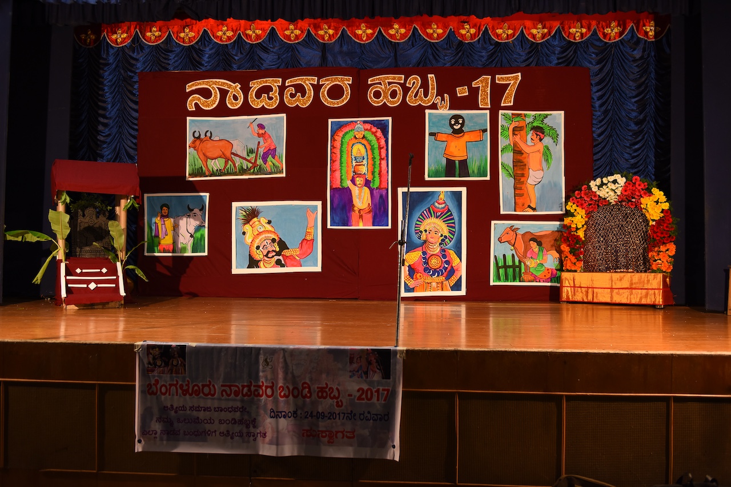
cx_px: 366
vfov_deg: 45.0
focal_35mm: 29
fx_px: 589
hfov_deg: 63.7
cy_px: 244
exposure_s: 1/125
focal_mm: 29
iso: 800
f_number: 3.2
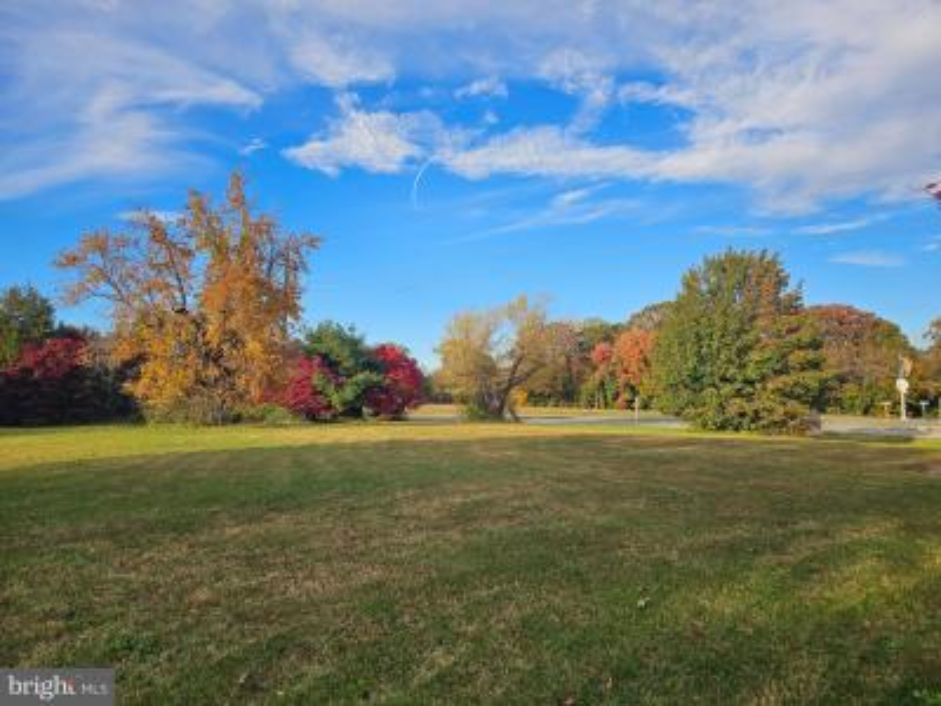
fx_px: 625
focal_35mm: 23
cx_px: 470
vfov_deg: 58.9
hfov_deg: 73.9
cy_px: 353
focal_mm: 6.3
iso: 10
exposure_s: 1/377
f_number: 1.7
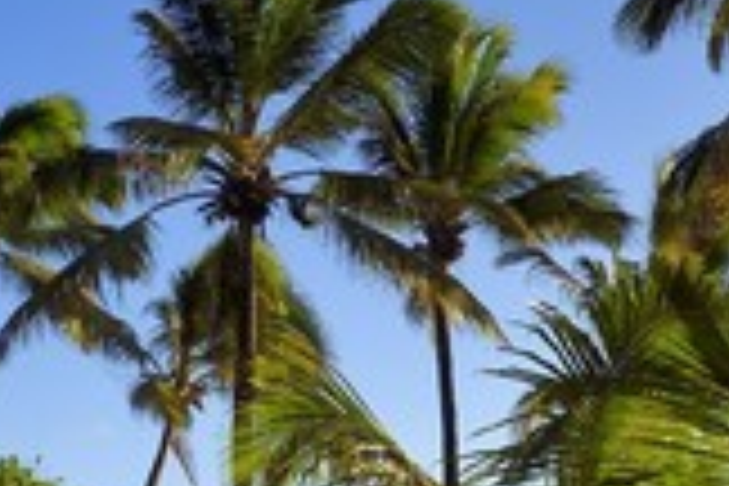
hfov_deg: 24.5
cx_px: 389
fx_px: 1681
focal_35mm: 83
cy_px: 423
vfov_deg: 16.3
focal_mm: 32
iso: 200
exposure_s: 1/250
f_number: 14
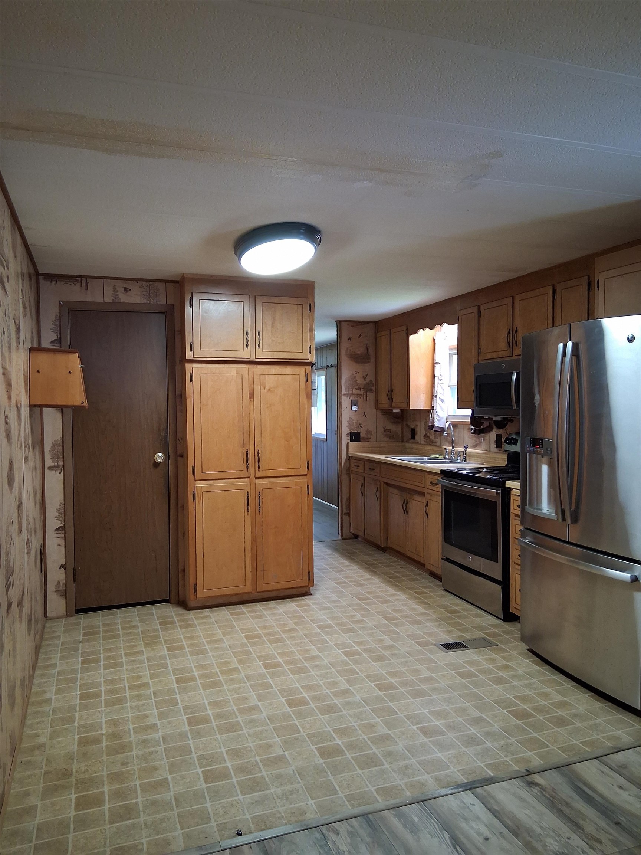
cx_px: 320
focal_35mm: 26
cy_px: 428
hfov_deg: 53.1
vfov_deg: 67.3
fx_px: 642
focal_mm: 3.98
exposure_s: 1/40
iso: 400
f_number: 1.8
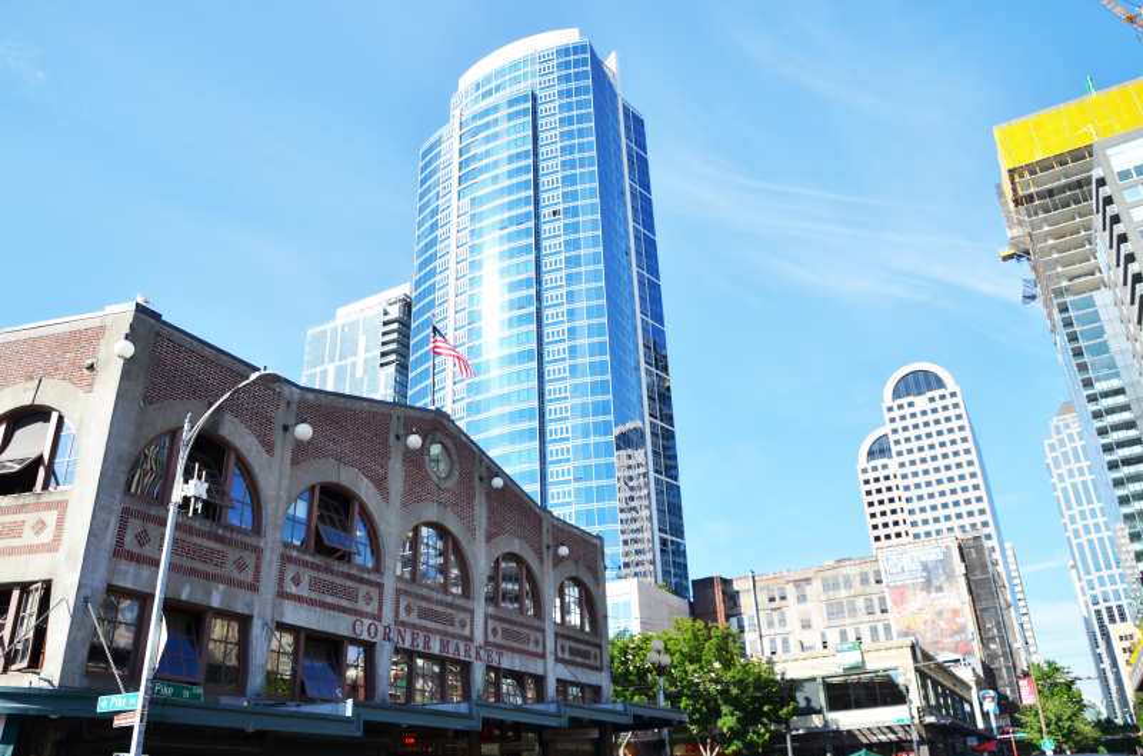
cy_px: 378
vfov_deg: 47.7
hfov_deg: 67.5
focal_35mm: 27
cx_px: 572
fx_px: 855
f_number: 8
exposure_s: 1/250
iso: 100
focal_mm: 18
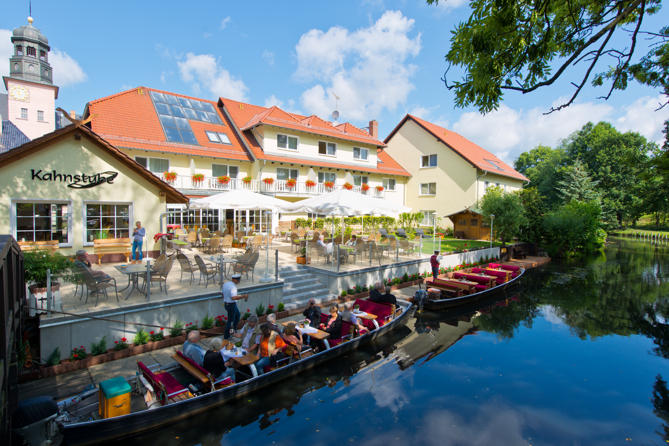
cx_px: 334
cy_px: 223
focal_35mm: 19
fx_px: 353
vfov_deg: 64.6
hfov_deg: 86.9
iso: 100
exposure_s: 1/200
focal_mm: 19
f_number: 8
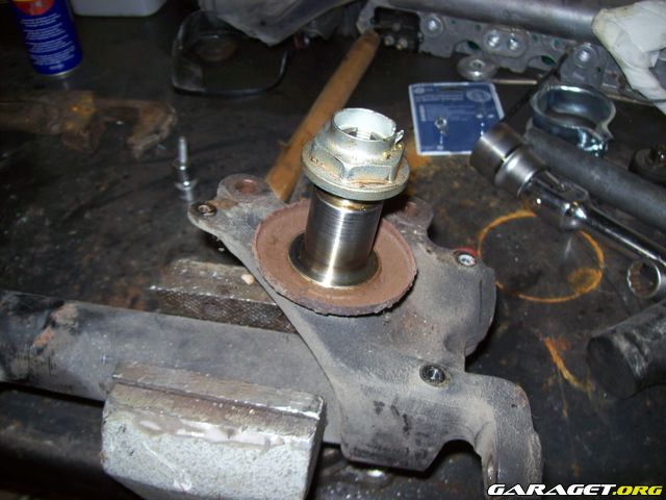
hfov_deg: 51.4
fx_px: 693
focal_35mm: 36
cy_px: 250
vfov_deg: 39.7
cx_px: 333
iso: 80
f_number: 2.7
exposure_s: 1/64
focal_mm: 6
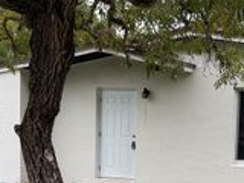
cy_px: 181
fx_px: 529
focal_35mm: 75
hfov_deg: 25.8
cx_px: 168
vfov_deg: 19.1
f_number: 1.78
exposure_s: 1/230
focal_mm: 6.76
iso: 100
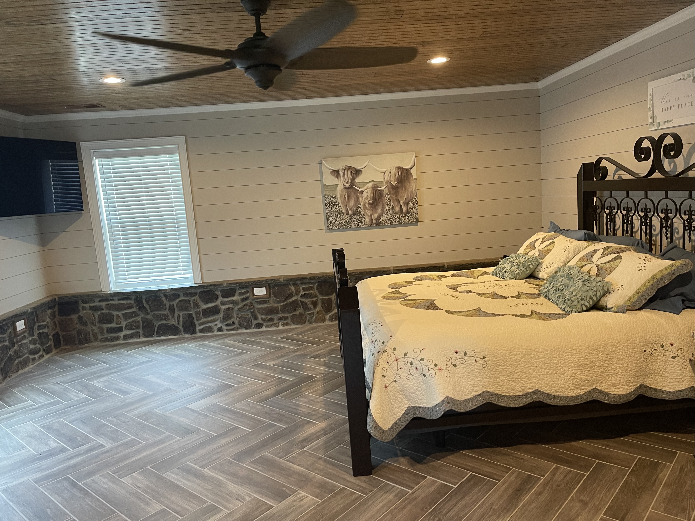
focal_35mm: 26
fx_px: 522
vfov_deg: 53.1
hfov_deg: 67.3
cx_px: 348
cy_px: 260
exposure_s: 1/60
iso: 200
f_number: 1.6
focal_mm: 5.1
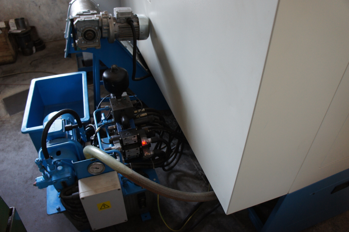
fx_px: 261
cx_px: 174
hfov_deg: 67.4
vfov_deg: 47.8
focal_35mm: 27
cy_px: 116
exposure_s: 1/30
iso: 800
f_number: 3.5
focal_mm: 18
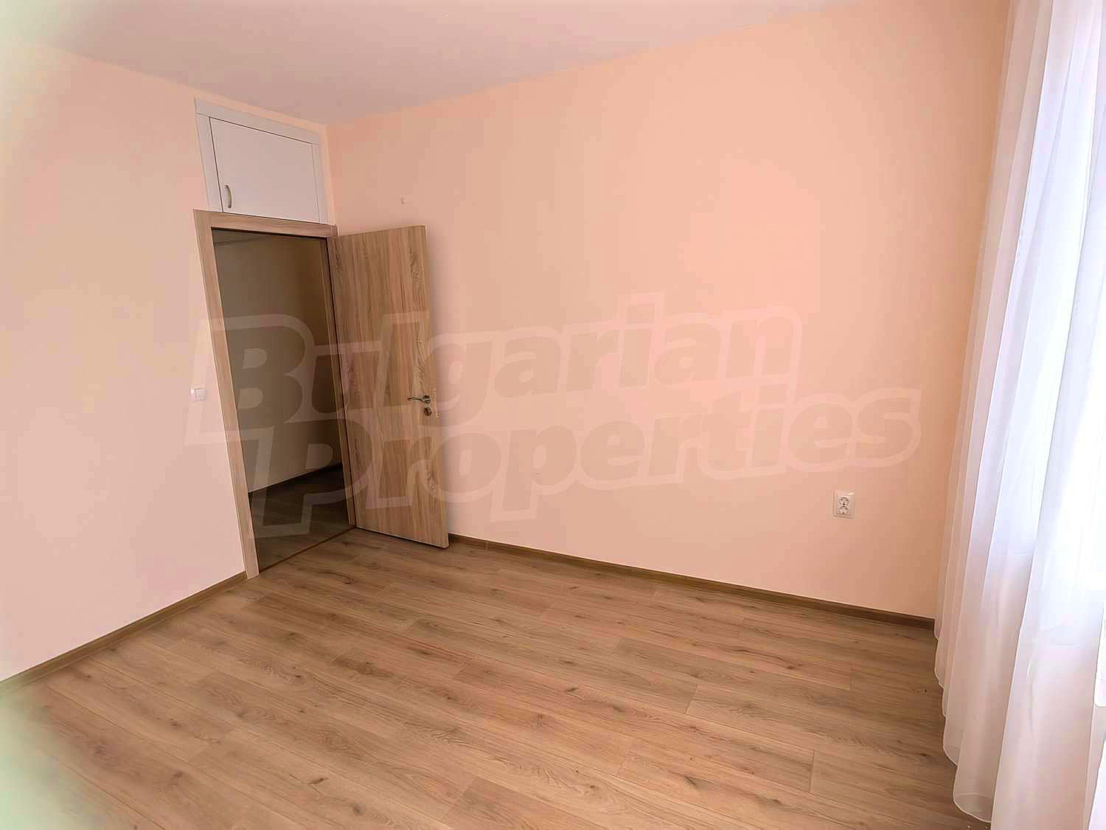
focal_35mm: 18
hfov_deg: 87.8
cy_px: 415
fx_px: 575
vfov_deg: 71.6
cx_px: 553
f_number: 2.2
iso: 50
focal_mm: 1.68
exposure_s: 1/100
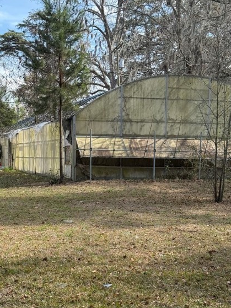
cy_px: 188
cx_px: 103
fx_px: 587
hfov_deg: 22.2
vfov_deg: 29.3
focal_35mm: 66
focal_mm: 6.76
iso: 100
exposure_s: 1/1931
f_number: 1.78
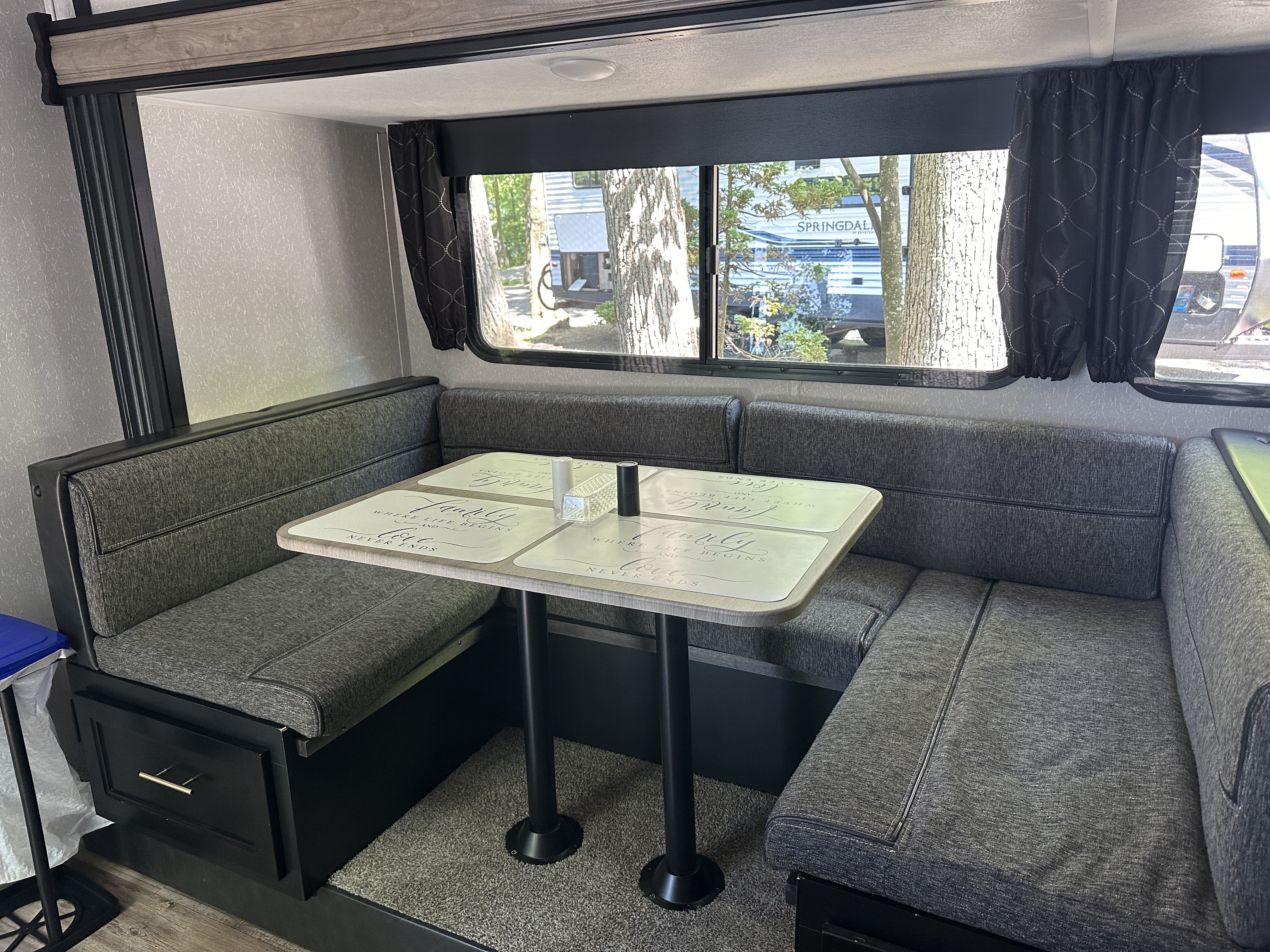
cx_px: 635
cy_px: 476
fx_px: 881
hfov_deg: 71.6
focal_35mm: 24
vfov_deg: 56.8
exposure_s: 1/110
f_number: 1.78
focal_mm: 6.86
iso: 250
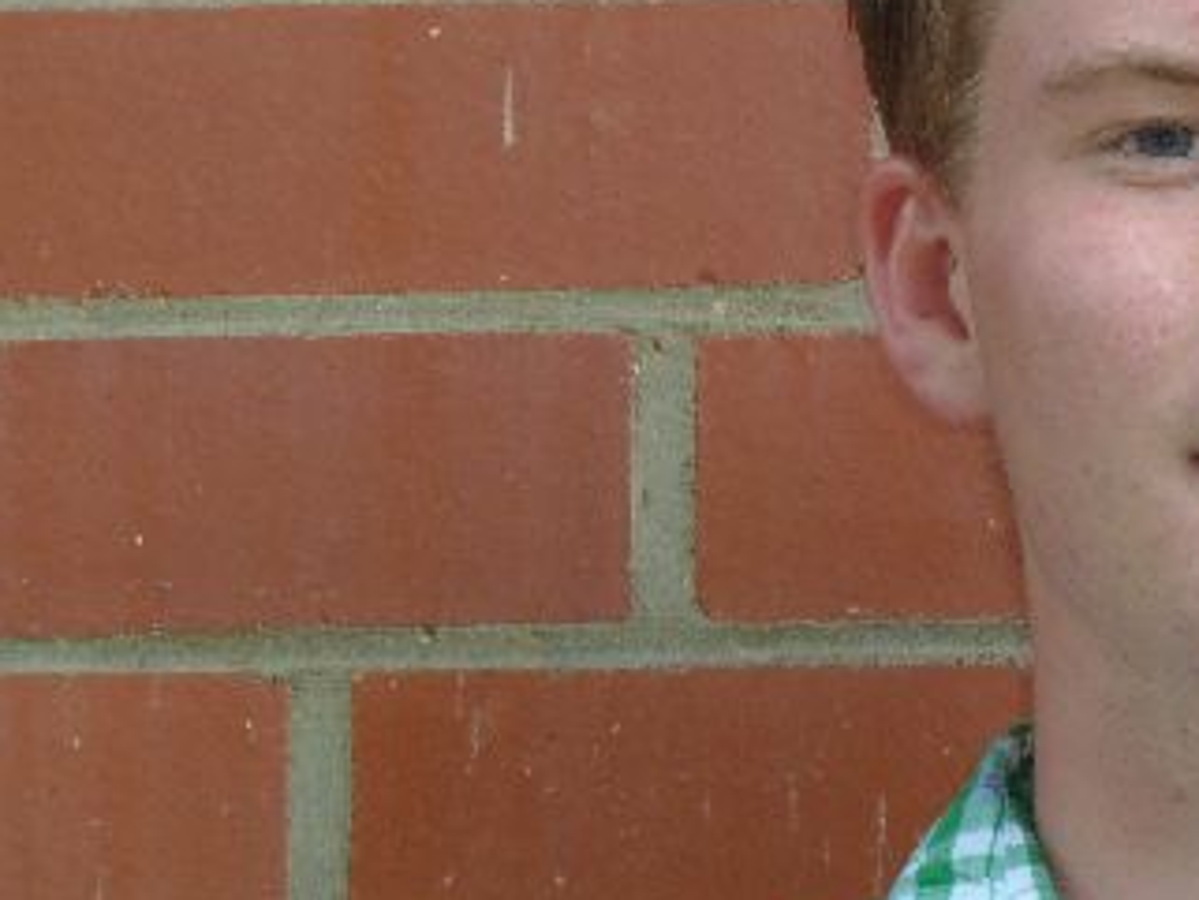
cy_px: 400
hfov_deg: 5.9
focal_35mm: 337
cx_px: 1188
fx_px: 11677
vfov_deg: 4.4
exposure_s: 1/50
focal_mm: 27.8
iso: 160
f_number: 4.5
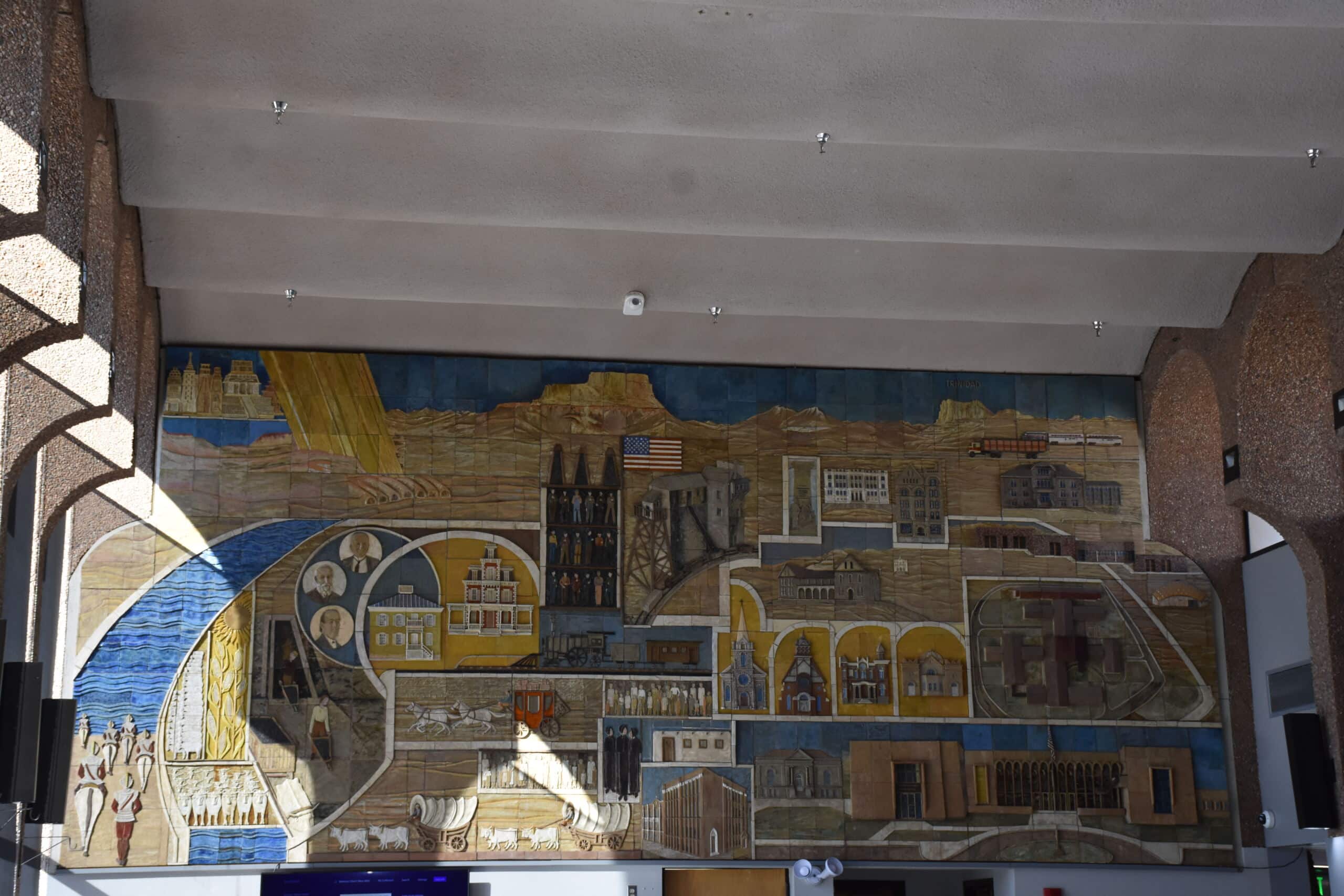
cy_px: 448
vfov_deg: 22.6
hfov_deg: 33.4
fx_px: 2240
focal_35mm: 60
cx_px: 672
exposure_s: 1/160
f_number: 6.3
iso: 800
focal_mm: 40
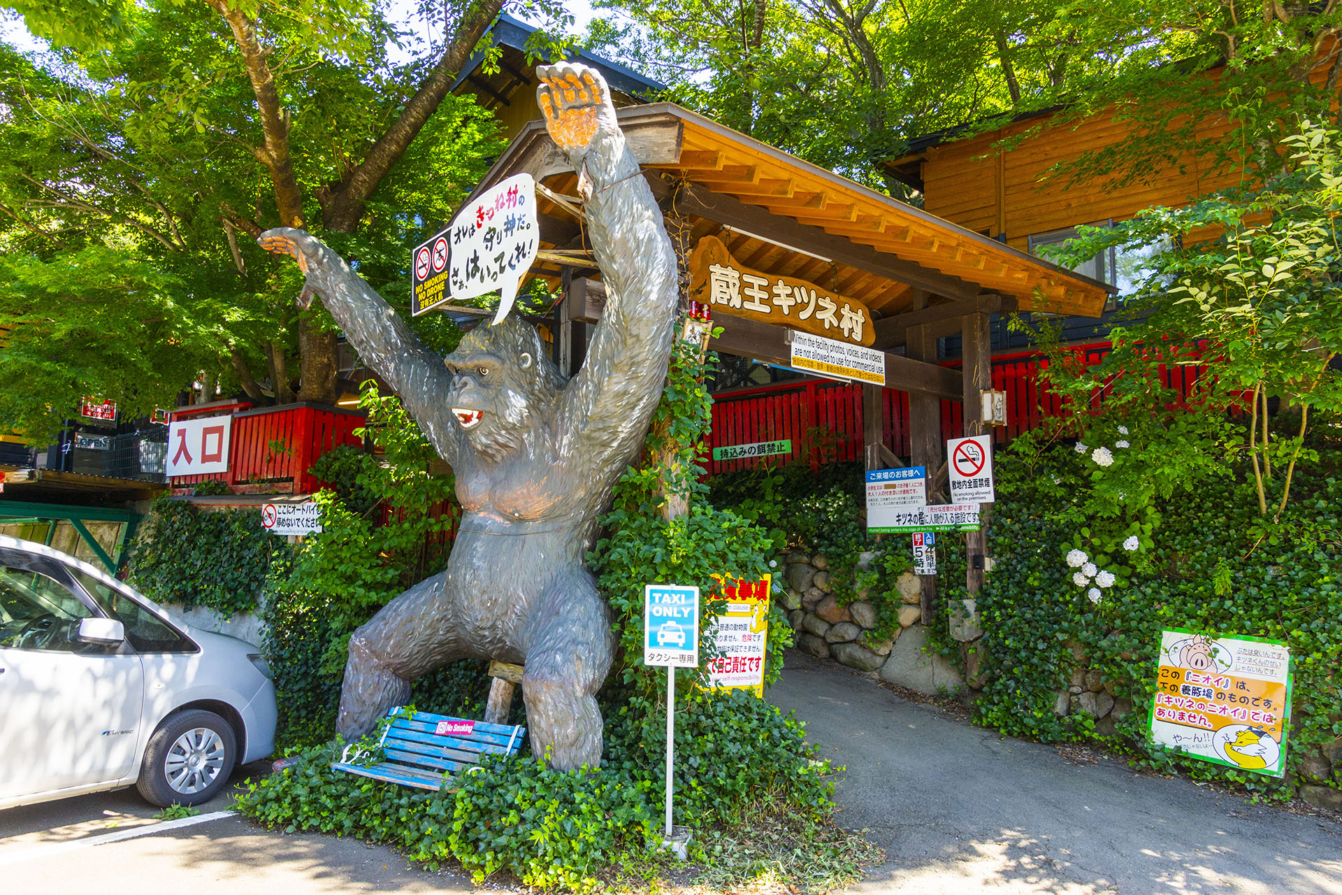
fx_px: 895
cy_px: 448
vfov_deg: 53.1
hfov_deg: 73.7
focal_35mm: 24
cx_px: 671
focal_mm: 16
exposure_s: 1/60
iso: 320
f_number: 8
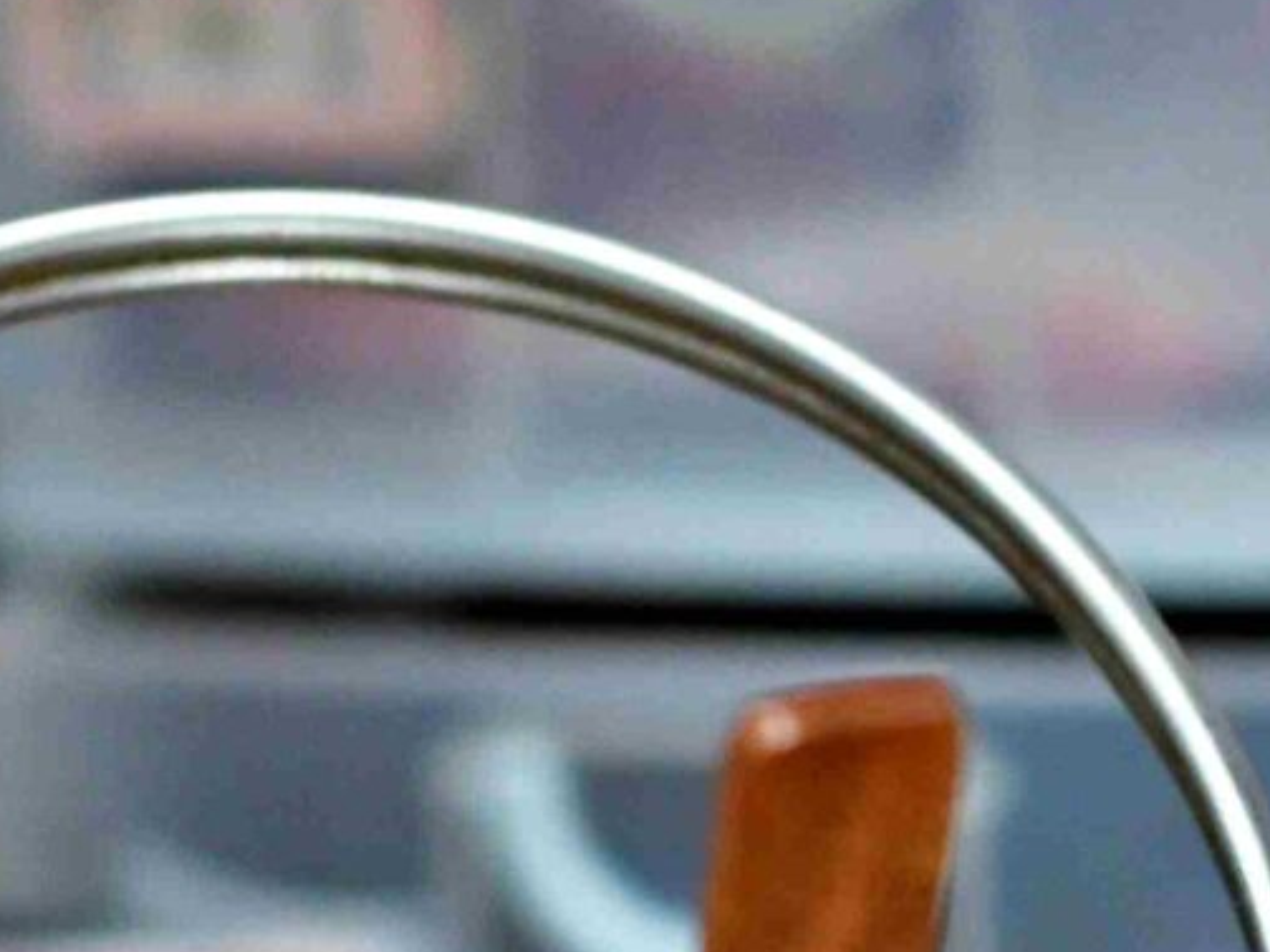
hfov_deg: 5.4
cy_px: 1875
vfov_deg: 4.0
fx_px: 13461
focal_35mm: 367
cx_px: 1795
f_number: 3.2
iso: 1000
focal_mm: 50
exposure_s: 1/200
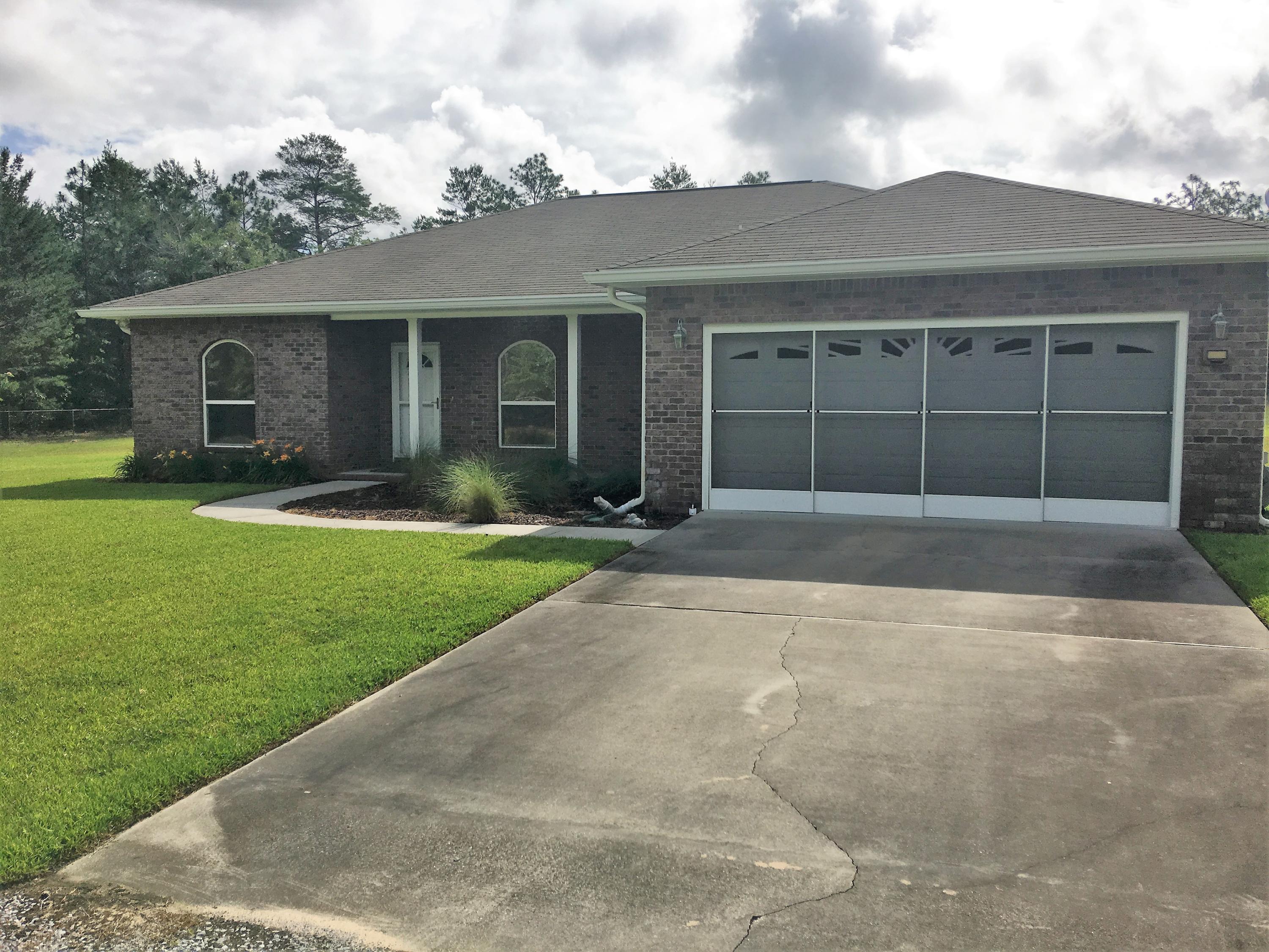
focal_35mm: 29
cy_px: 476
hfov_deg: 61.7
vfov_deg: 48.2
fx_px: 1063
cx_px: 634
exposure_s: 1/3077
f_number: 2.2
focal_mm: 4.15
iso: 25
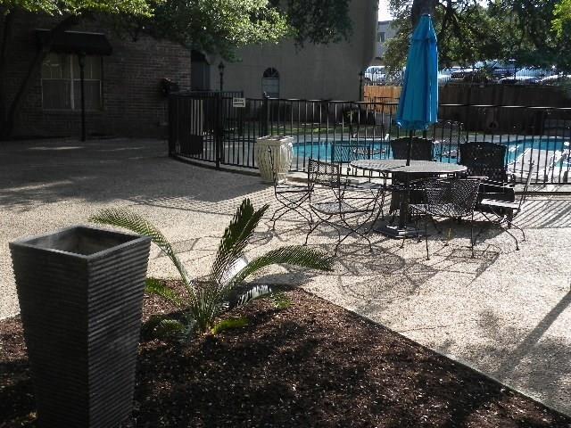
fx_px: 676
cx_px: 286
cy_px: 214
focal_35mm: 41
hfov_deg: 45.8
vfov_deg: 35.1
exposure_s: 1/196
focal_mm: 7.3
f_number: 5.6
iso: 160
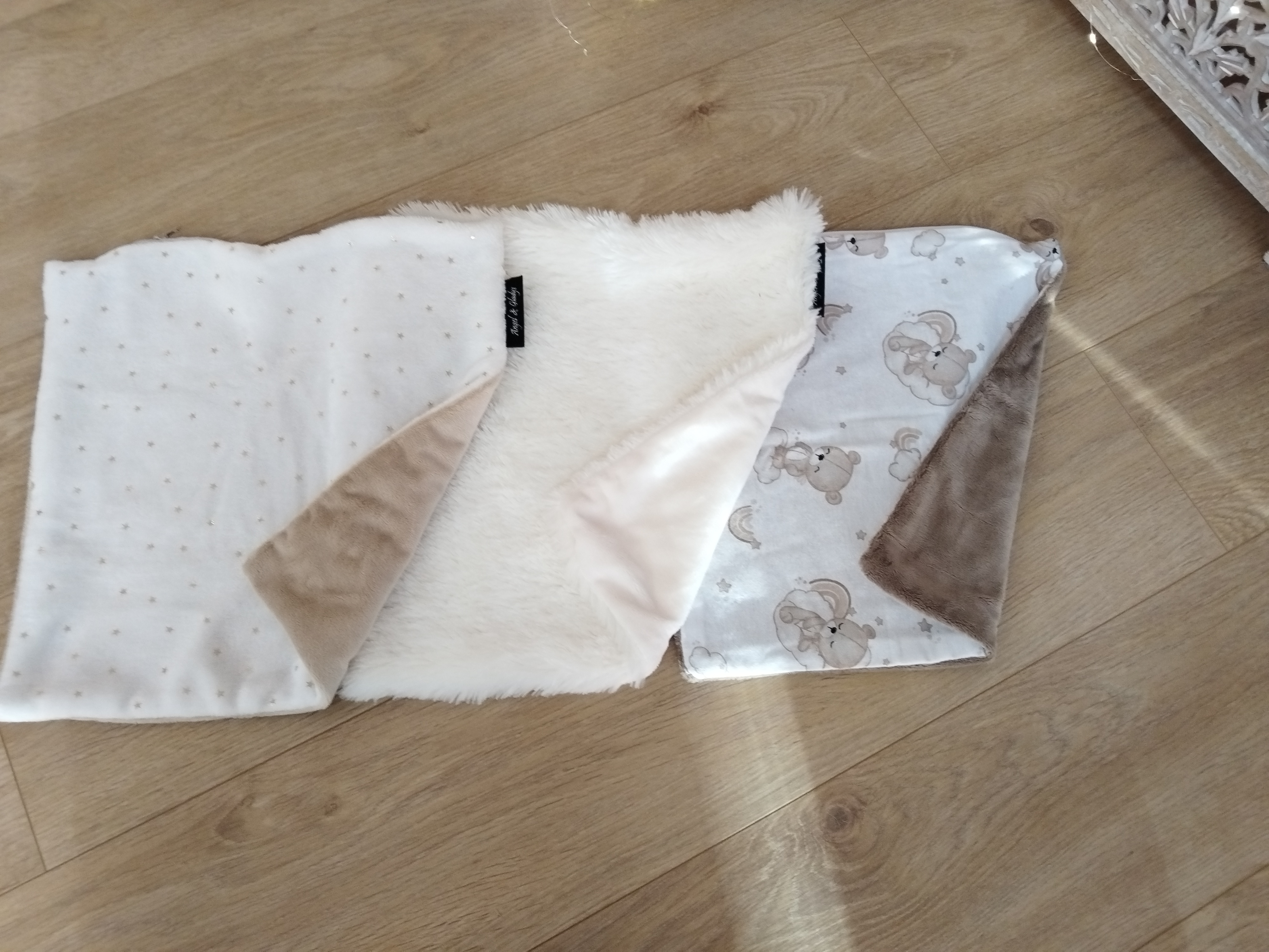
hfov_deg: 67.3
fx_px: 953
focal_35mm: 26
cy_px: 476
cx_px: 634
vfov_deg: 53.1
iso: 800
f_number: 1.9
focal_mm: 4.95
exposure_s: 1/50
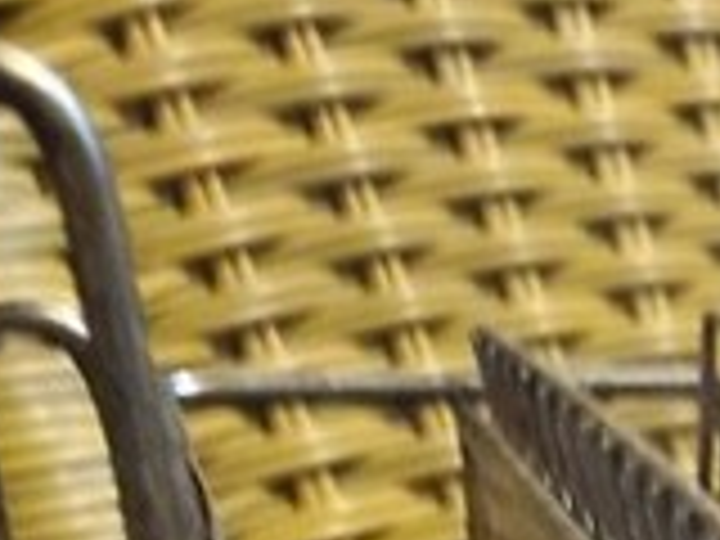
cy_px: 882
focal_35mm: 99
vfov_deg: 13.8
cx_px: 1305
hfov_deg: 16.5
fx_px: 2059
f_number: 1.5
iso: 500
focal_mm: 4.3
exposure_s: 1/15
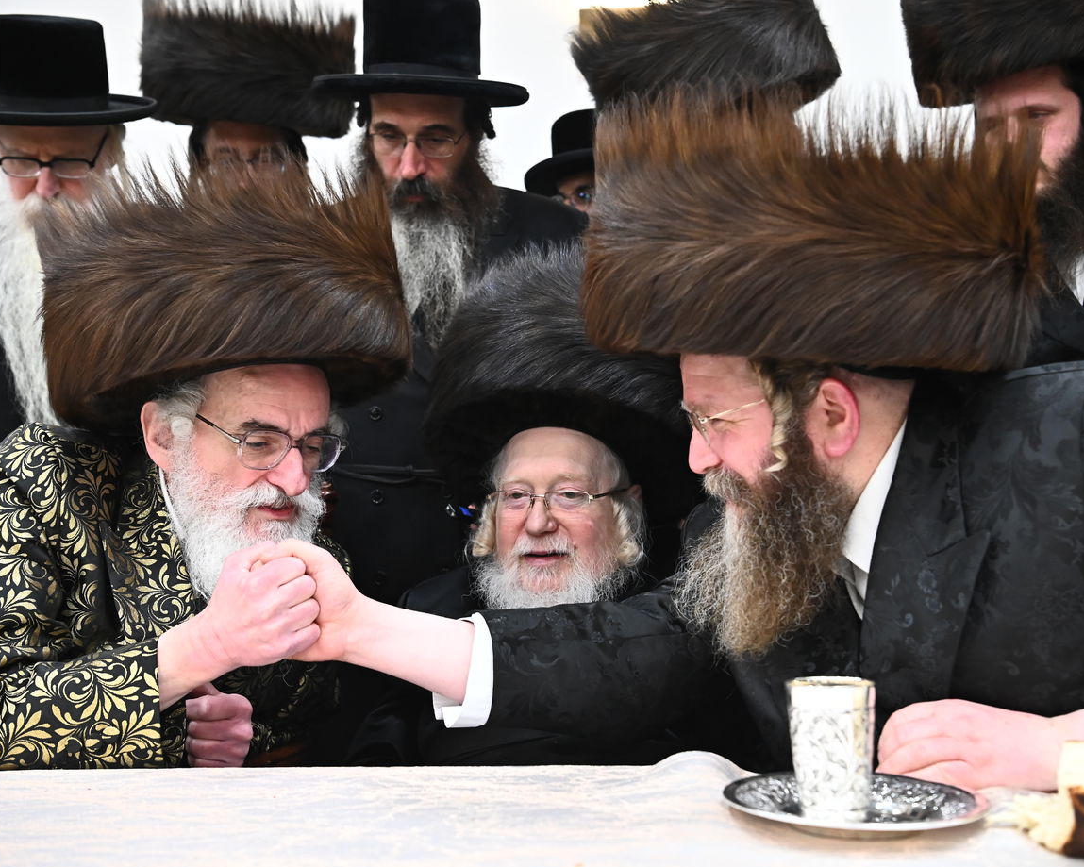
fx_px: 1283
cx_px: 571
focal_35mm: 40
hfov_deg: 45.8
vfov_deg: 37.3
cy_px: 437
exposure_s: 1/200
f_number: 4
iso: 2500
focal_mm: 35
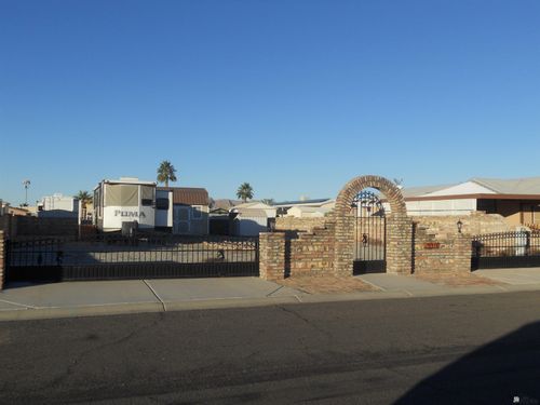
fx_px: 499
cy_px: 202
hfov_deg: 56.8
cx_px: 270
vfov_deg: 44.2
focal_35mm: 32
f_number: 3.5
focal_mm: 5.8
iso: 80
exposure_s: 1/1000
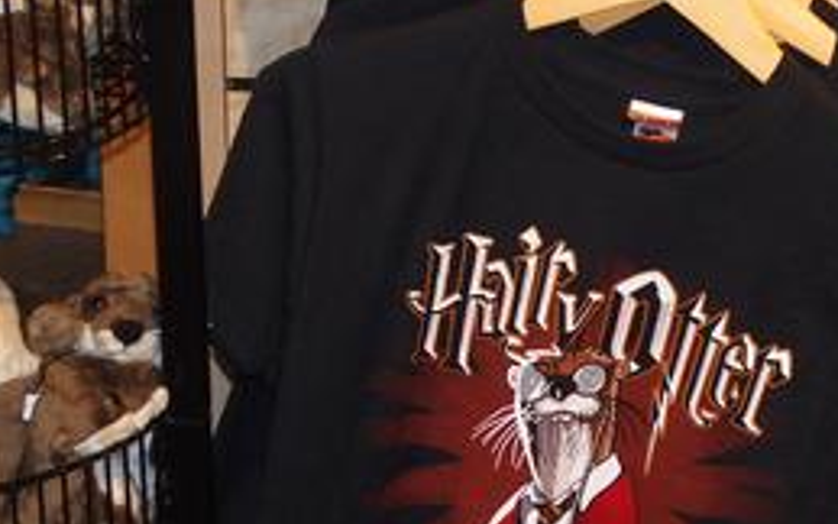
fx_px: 3198
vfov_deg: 9.4
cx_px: 518
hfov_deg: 14.9
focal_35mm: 140
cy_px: 353
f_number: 2.8
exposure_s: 1/60
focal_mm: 16.1
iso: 640
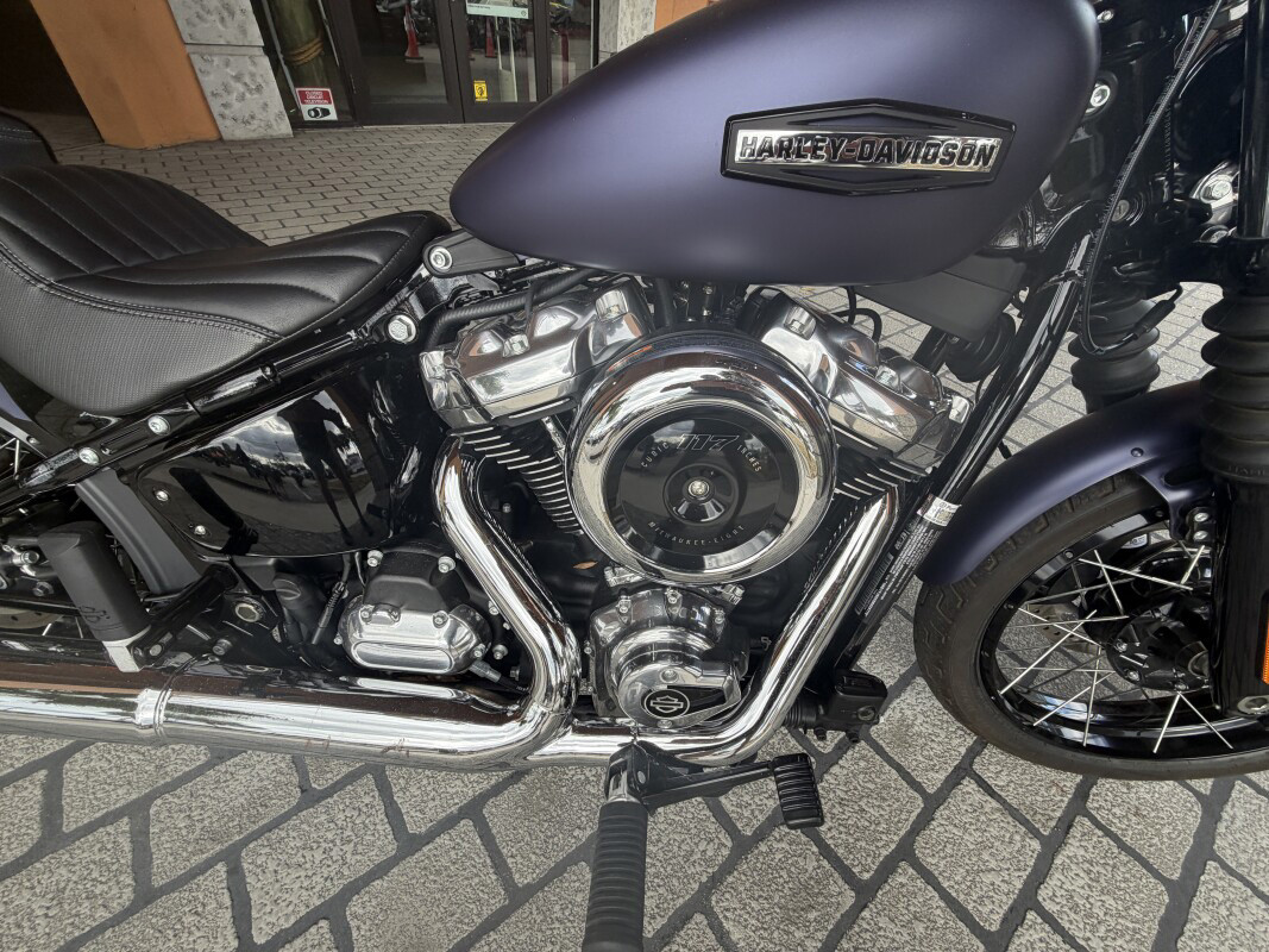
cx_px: 634
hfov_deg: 102.1
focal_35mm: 14
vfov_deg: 85.7
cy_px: 476
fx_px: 513
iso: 50
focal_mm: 2.22
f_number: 2.2
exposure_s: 1/121
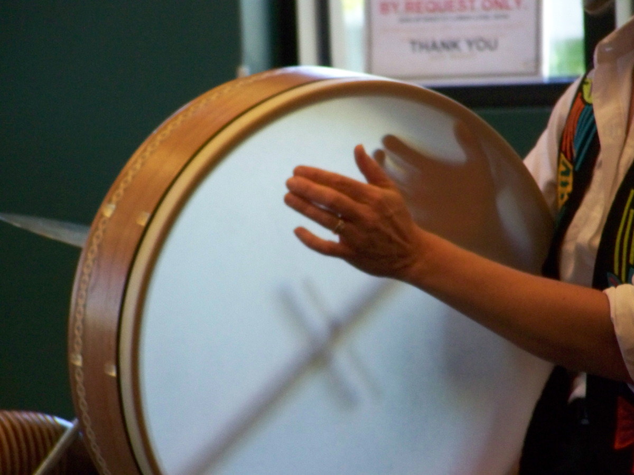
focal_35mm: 432
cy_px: 238
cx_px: 317
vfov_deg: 3.4
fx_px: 7912
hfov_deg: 4.6
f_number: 4.8
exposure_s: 1/60
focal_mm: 70.2
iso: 400
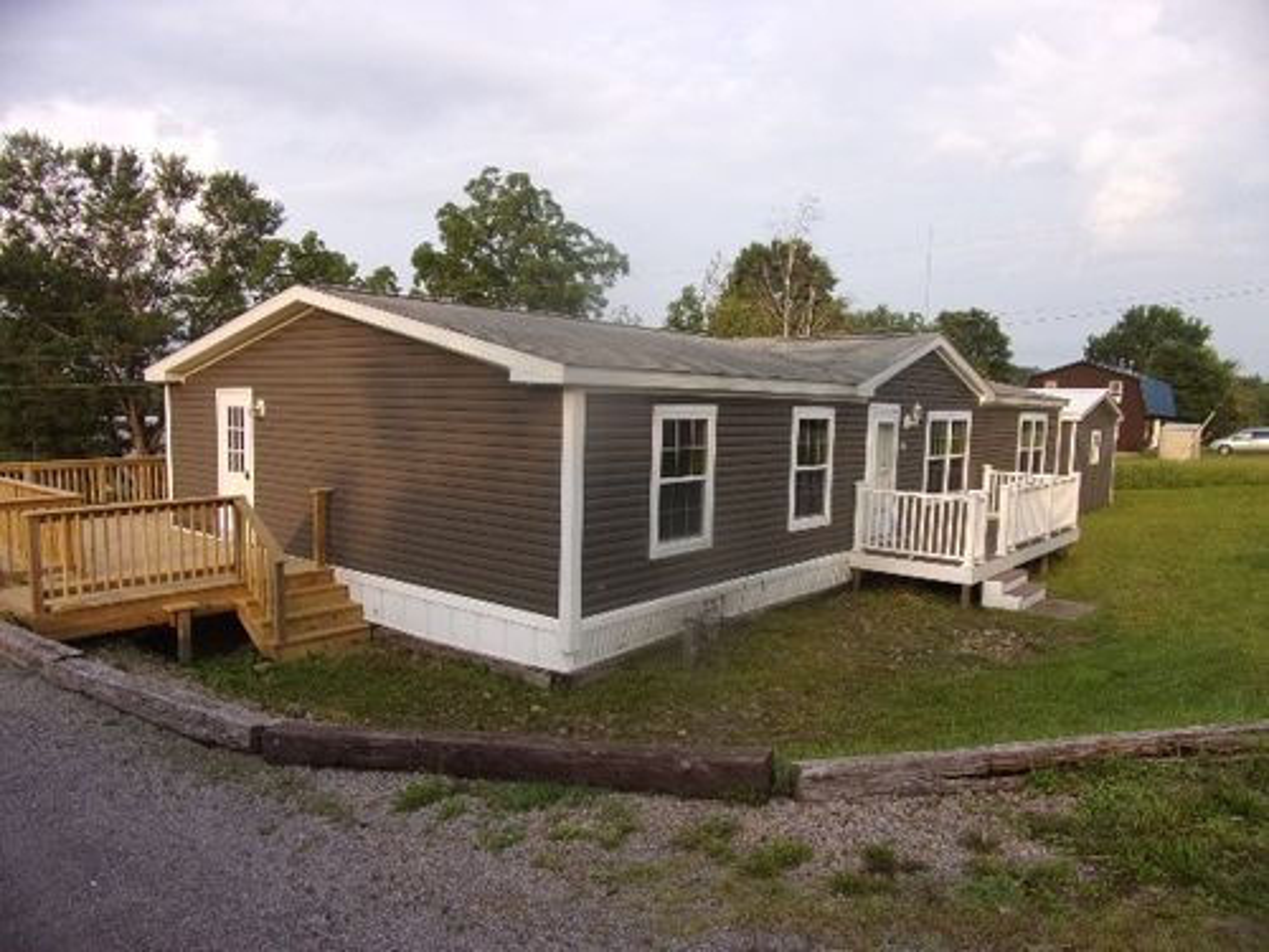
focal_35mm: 24
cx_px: 634
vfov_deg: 56.8
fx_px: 880
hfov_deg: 71.6
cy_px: 476
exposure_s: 1/340
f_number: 3.3
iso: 80
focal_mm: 4.3
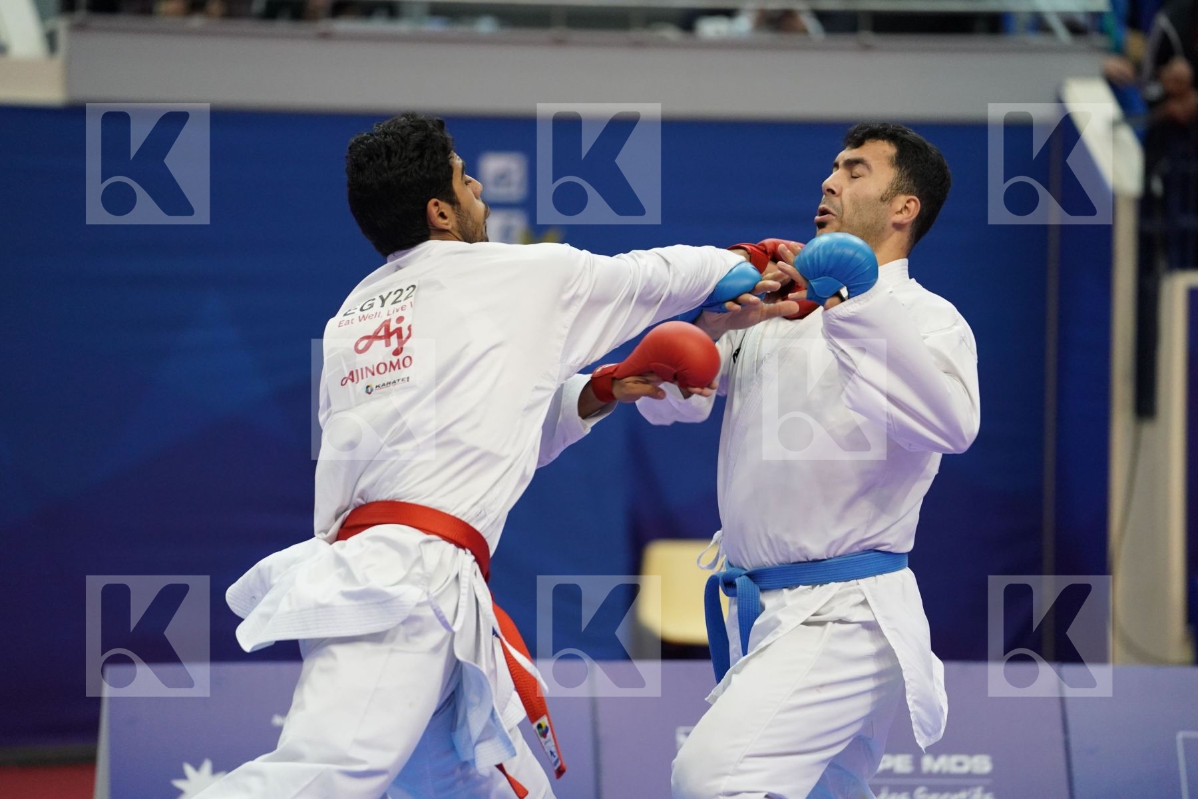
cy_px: 400
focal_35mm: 200
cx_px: 599
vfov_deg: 6.9
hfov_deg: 10.3
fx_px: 6655
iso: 4000
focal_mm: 200
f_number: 2.8
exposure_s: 1/1000
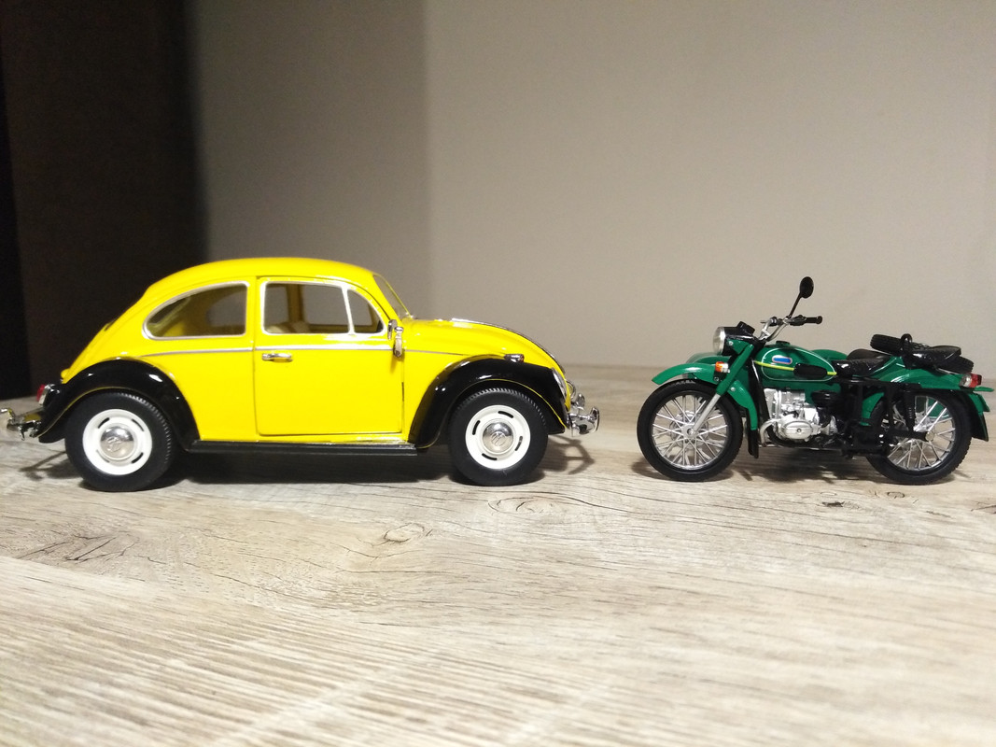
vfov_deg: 53.1
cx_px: 498
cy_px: 374
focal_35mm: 26
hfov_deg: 67.3
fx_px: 748
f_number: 2.2
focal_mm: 3.46
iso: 596
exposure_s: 1/20
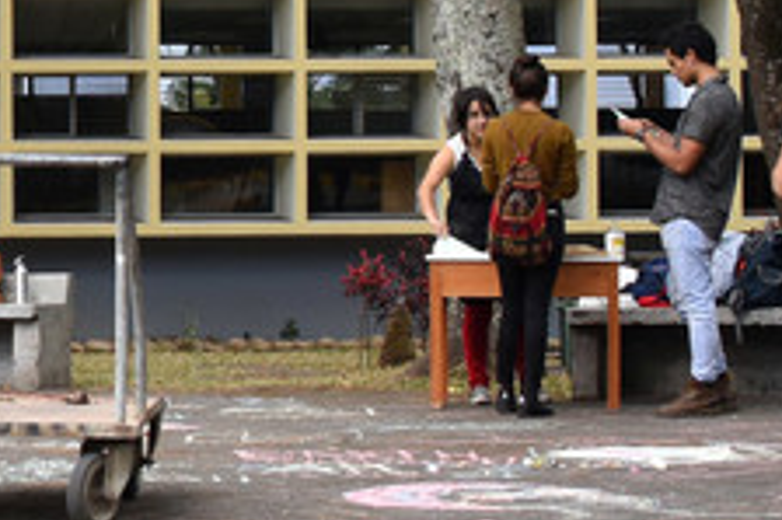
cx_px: -215
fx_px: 3321
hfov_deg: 13.0
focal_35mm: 153
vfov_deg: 8.9
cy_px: 7
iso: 640
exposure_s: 1/800
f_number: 3.5
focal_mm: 32
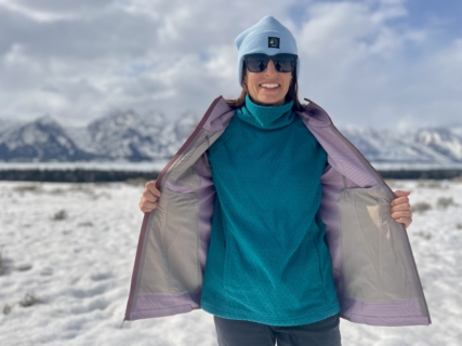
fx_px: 347
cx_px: 231
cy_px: 173
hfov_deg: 67.3
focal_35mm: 26
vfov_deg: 53.0
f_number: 1.6
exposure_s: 1/9804
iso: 50
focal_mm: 4.2
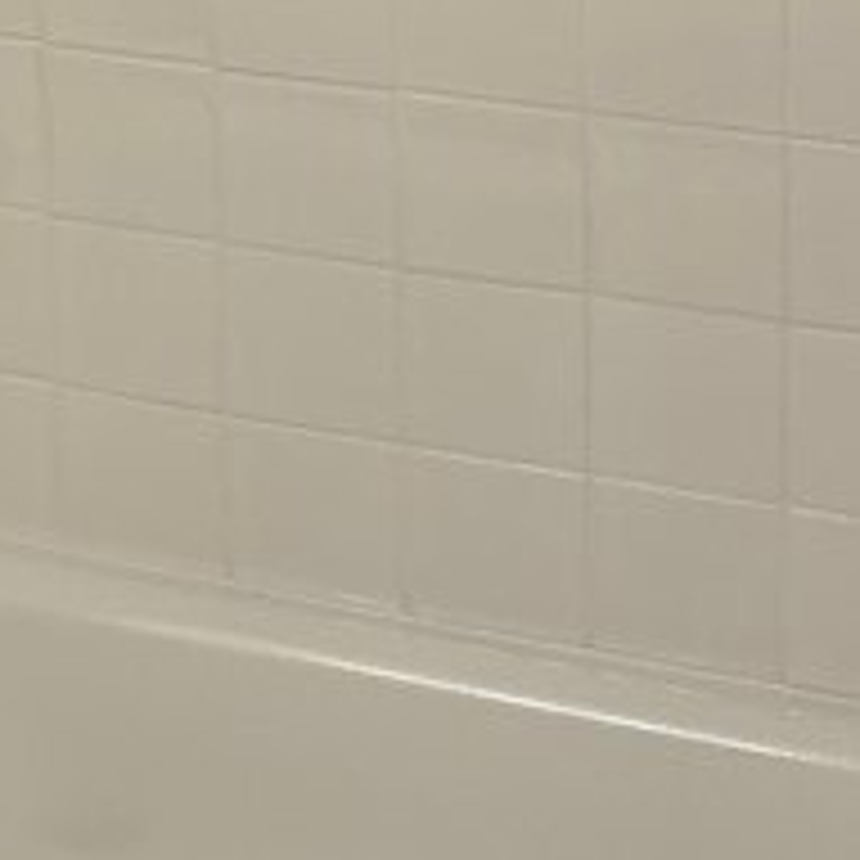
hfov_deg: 13.9
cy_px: -455
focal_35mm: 123
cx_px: -54
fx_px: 3457
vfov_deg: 13.3
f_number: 1.6
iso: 50
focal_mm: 5.96
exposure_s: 1/120
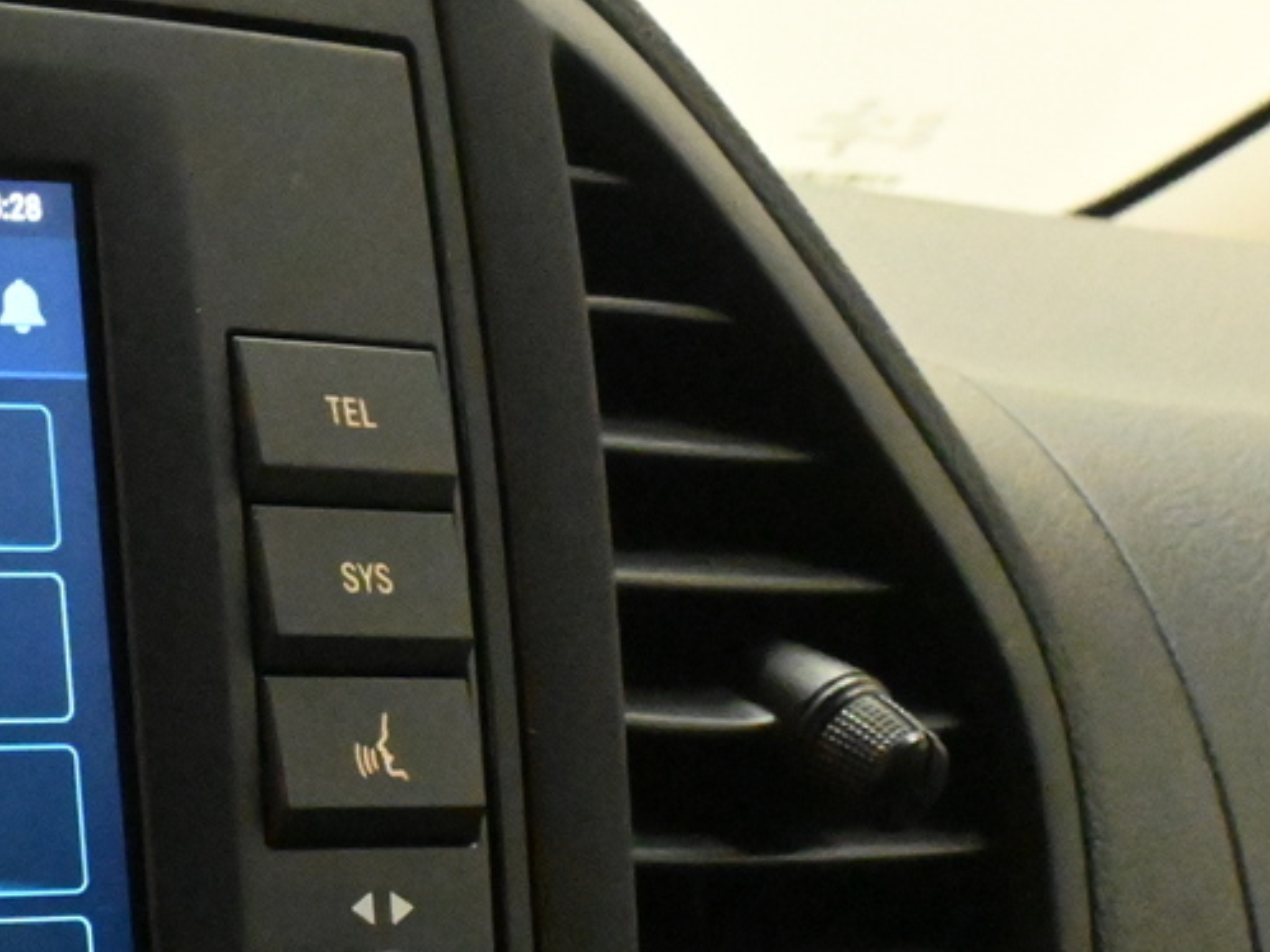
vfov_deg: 14.0
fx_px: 3864
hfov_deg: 16.7
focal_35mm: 105
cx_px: -702
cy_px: 657
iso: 12800
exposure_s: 1/40
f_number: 11
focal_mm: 22.5
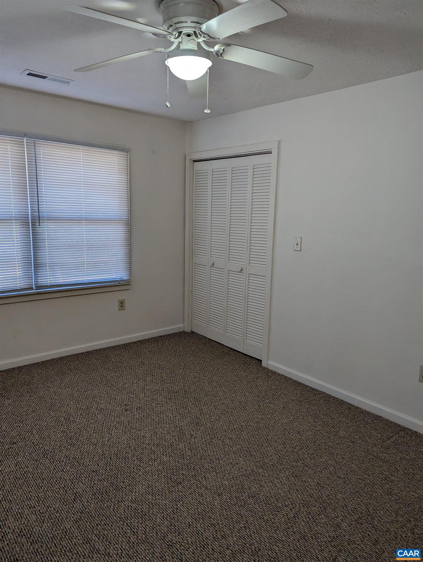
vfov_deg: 71.5
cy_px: 281
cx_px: 212
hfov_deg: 56.9
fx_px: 390
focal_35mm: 24
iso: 133
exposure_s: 1/120
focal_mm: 6.81
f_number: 1.85
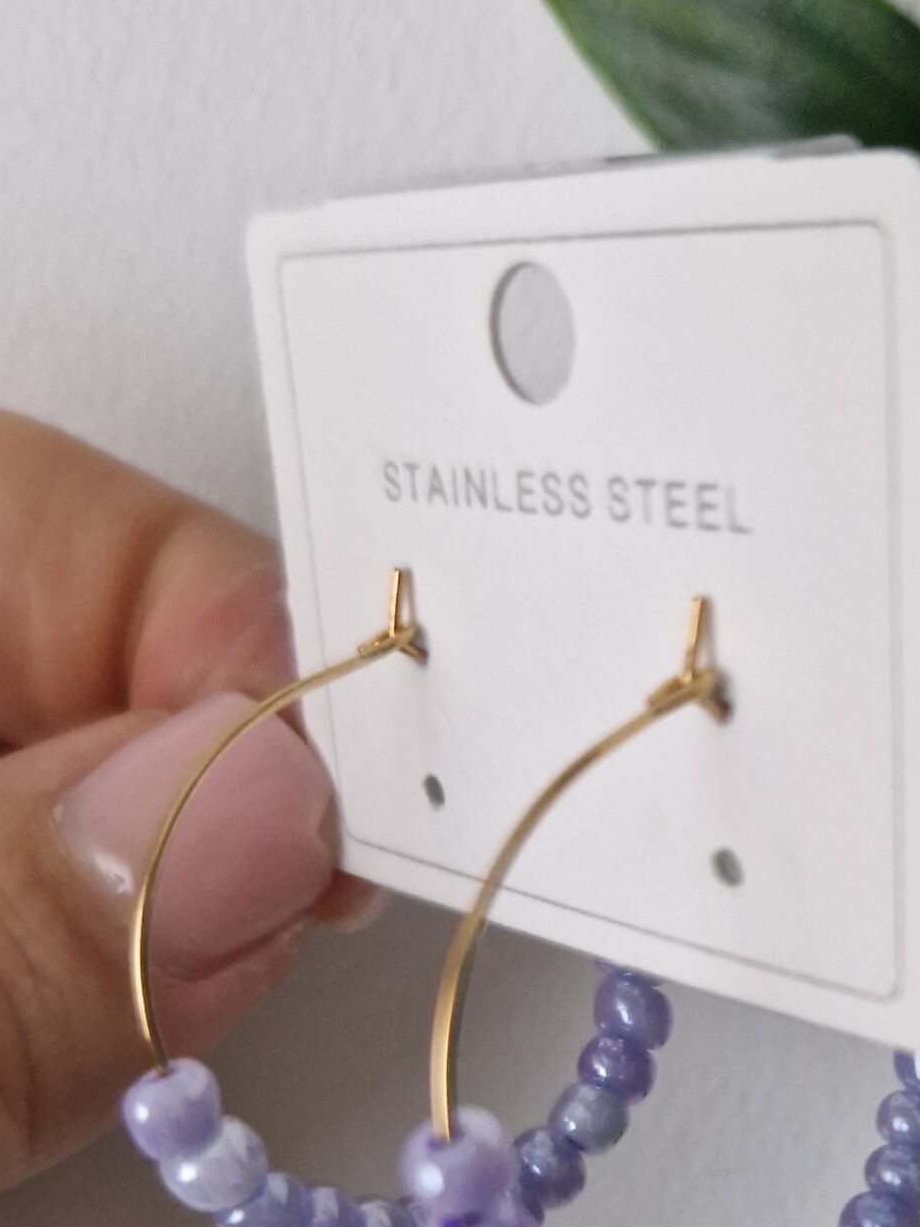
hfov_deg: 29.2
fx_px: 1701
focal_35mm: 48
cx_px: 795
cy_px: 993
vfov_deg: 38.1
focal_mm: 5.4
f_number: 1.8
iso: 80
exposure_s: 1/100
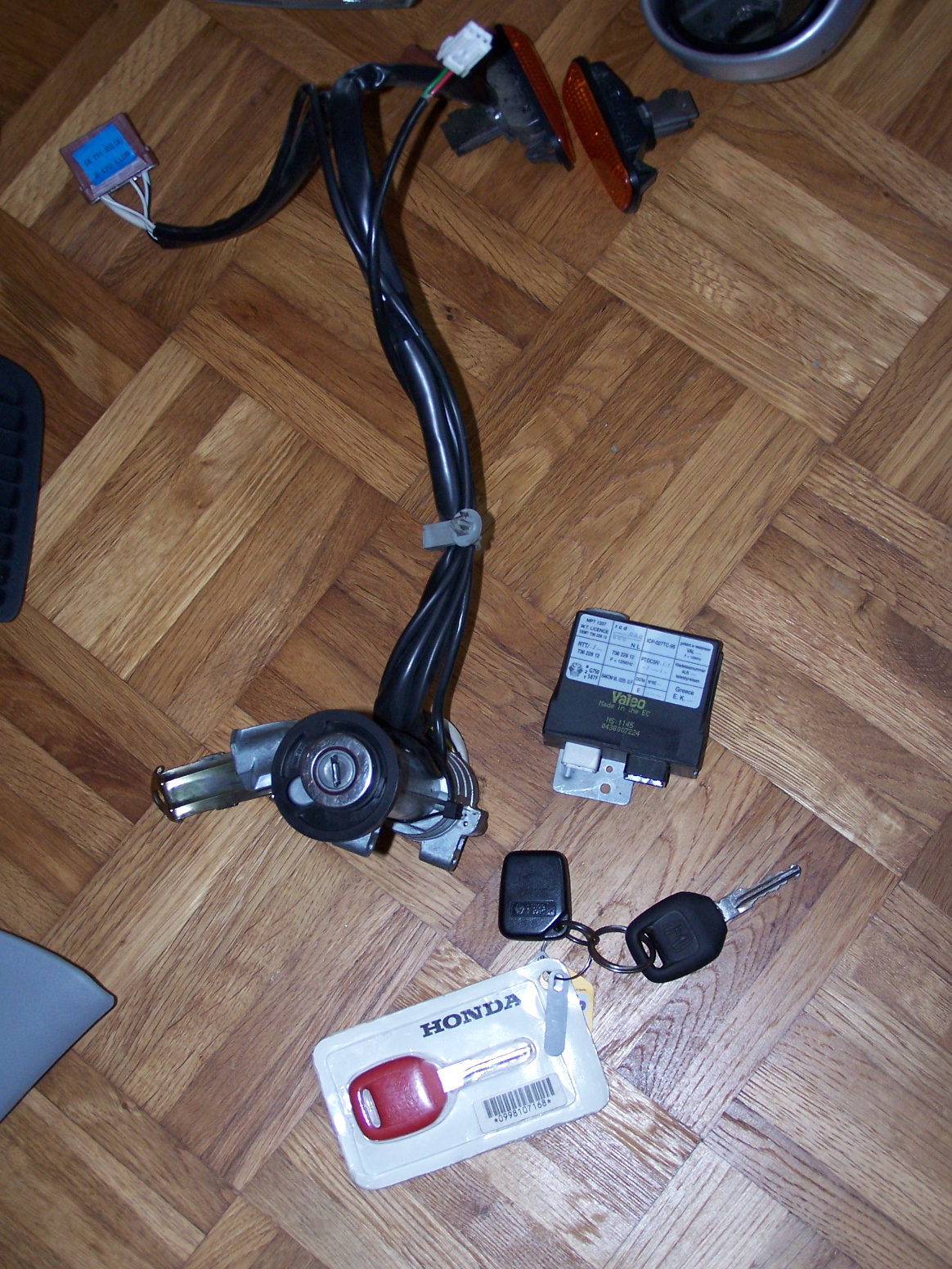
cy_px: 634
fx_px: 2053
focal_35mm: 56
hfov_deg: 26.1
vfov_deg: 34.3
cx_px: 476
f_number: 3.1
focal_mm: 9.3
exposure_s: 1/60
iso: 140
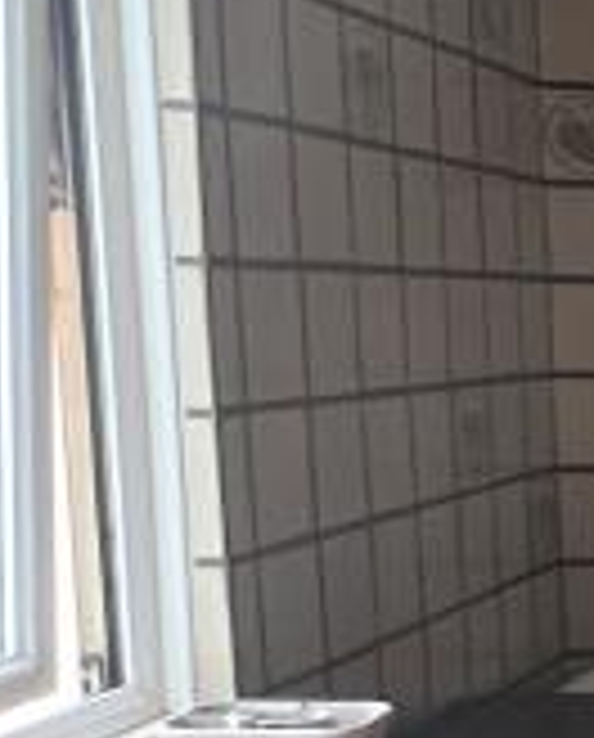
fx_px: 1730
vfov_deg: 23.8
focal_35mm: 79
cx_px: 1526
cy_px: 576
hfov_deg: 13.1
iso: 250
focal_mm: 1.57
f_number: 1.8
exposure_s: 1/64
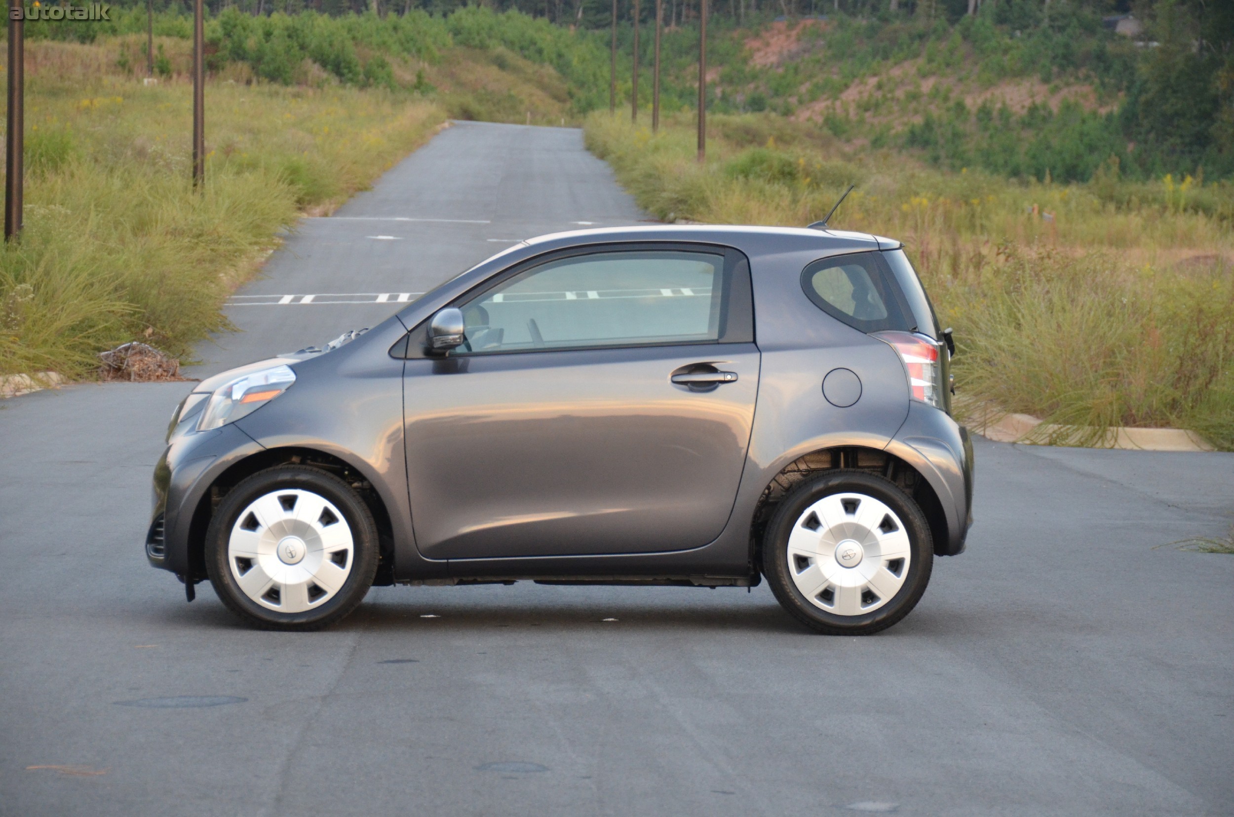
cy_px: 408
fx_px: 4875
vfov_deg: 9.6
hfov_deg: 14.4
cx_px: 617
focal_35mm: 142
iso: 1600
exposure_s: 1/100
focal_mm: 95
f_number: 5.3
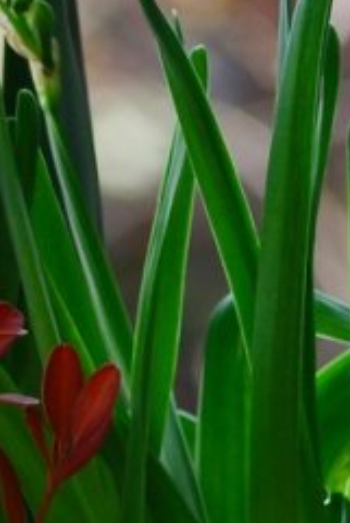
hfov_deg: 3.1
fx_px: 6538
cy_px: 50
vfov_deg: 4.6
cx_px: 211
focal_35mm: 449
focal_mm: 105
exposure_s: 1/320
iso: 200
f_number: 4.5
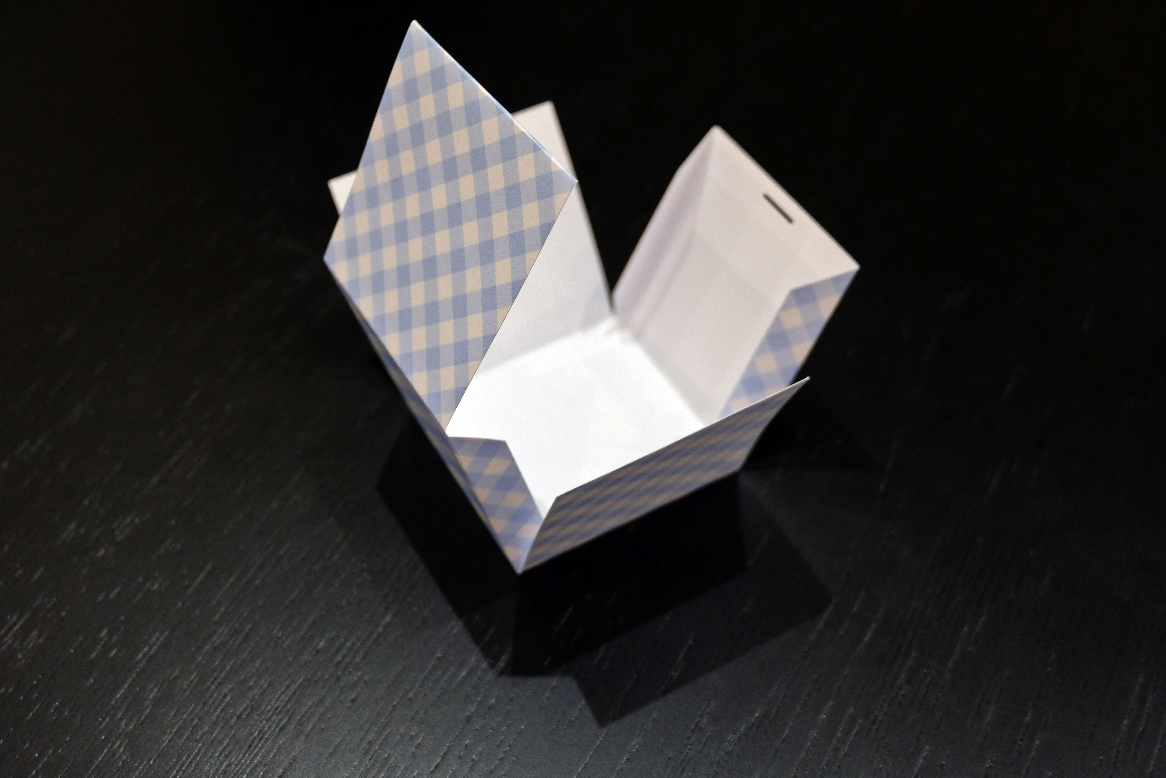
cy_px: 389
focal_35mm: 47
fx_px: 1522
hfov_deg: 41.9
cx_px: 583
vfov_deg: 28.6
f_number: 4.7
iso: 1600
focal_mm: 31
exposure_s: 1/30
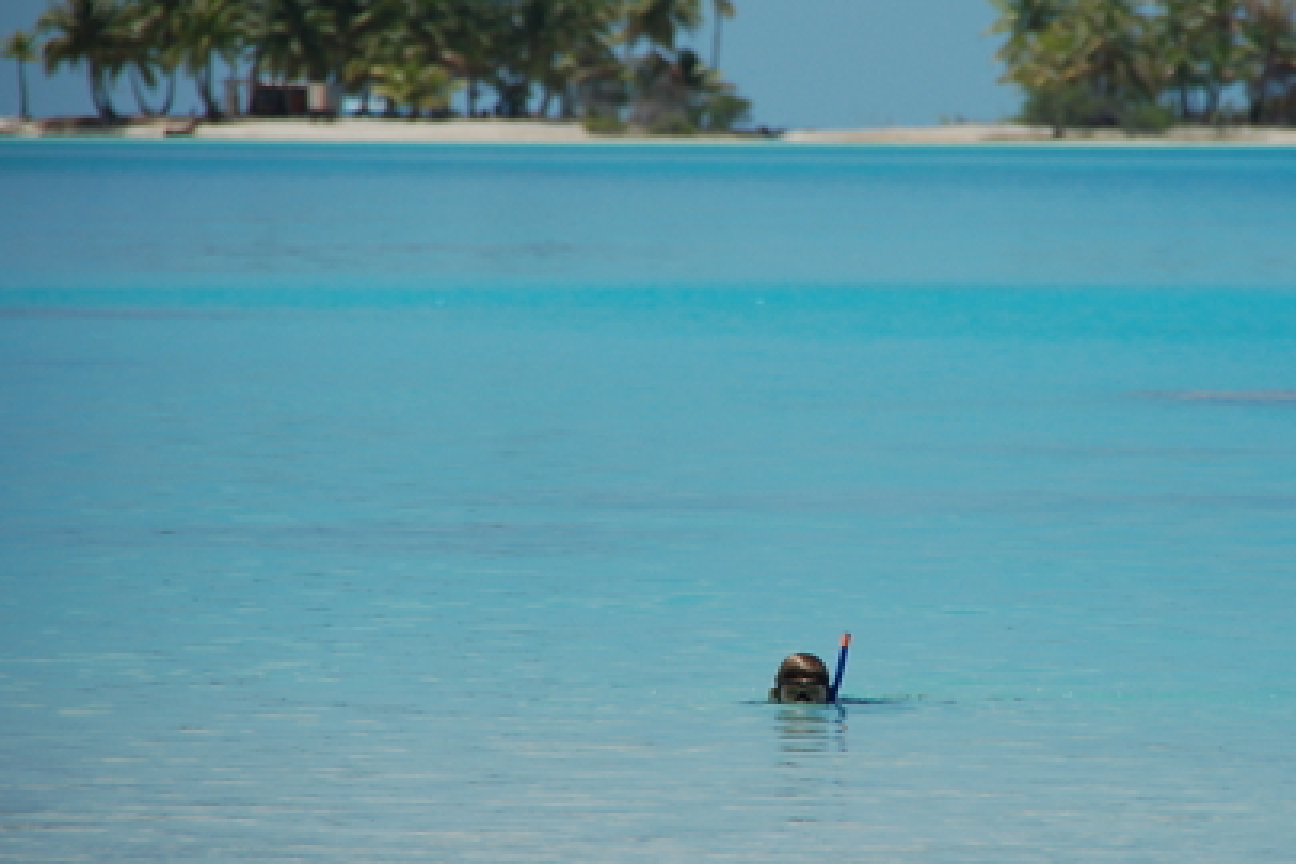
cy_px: 416
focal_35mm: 509
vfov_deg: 2.7
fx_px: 18323
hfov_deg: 4.1
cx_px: 851
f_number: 6.3
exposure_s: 1/1250
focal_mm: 250
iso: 200
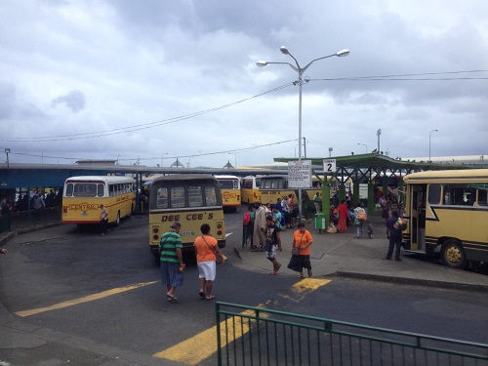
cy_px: 183
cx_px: 244
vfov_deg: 40.7
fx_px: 493
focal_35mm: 35
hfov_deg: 52.6
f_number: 2.4
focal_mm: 4.28
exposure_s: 1/216
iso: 50
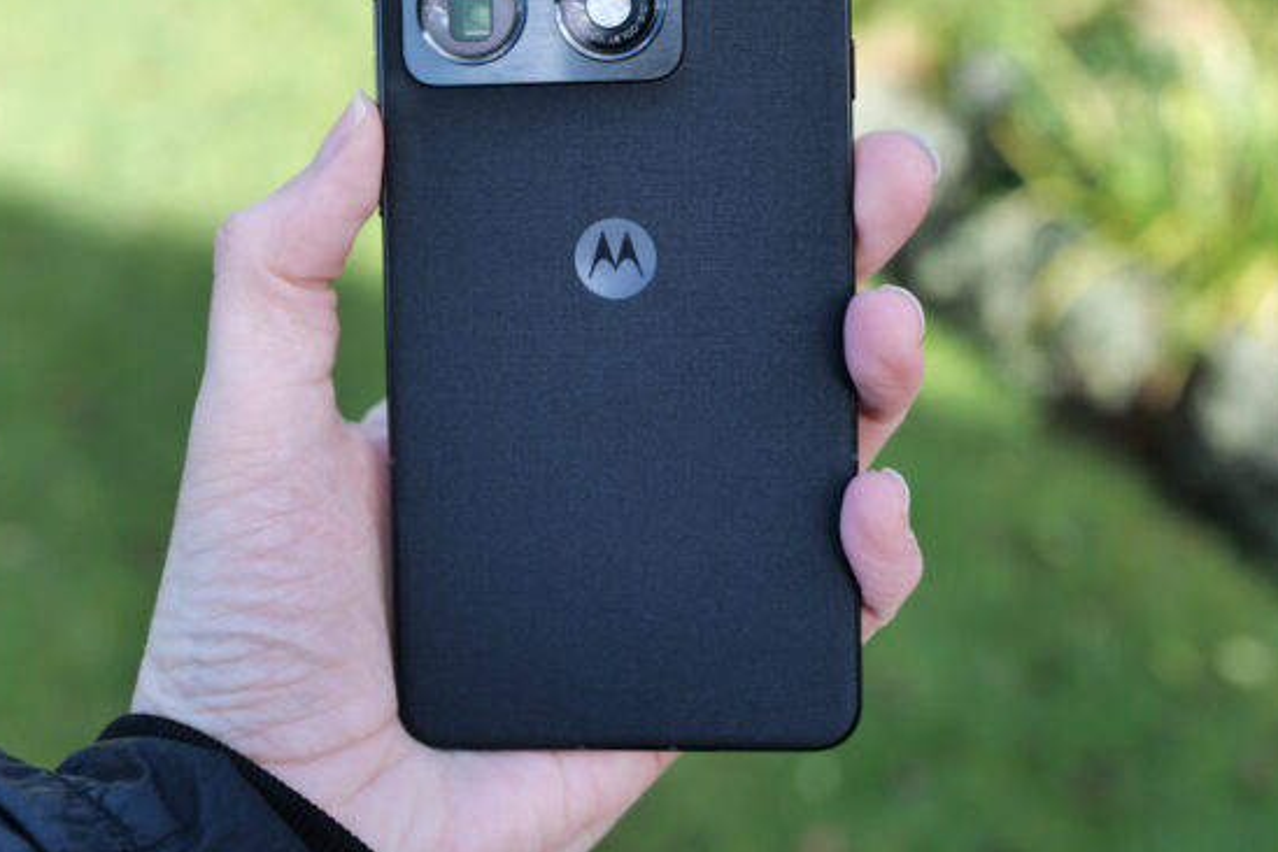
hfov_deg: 40.3
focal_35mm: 49
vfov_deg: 27.4
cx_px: 603
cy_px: 312
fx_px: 1739
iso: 100
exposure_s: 1/125
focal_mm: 35
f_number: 4
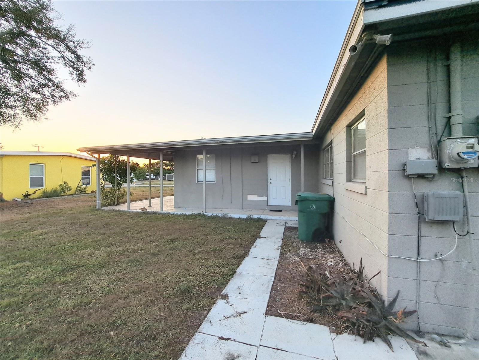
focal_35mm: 13
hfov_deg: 106.2
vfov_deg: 89.9
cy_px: 180
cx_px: 240
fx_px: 180
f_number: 2.2
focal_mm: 1.74
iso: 50
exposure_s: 1/166
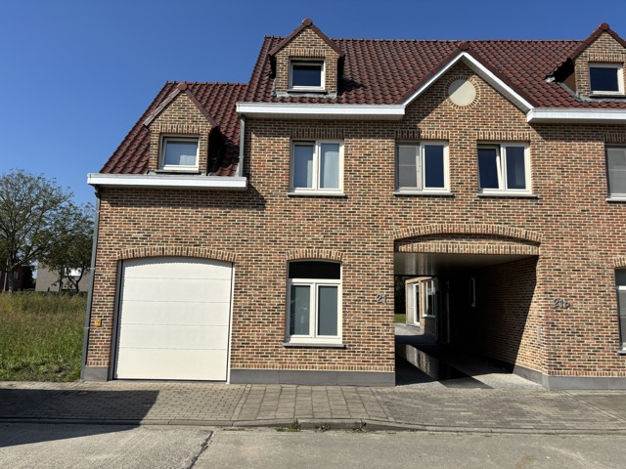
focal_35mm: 26
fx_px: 470
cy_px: 234
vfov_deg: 53.1
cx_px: 313
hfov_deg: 67.3
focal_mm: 5.96
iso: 50
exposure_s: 1/4255
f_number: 1.6
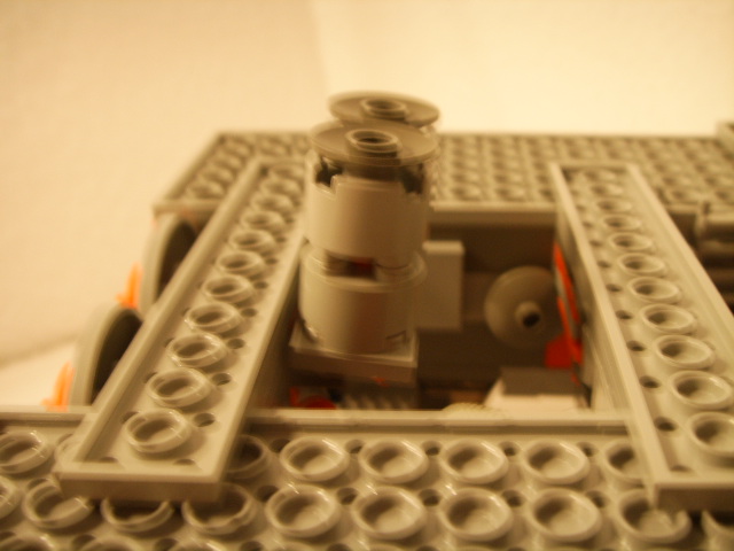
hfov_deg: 47.9
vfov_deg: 36.8
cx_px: 367
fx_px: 827
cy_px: 276
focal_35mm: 39
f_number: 3.5
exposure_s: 1/2
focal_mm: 6.6
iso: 63
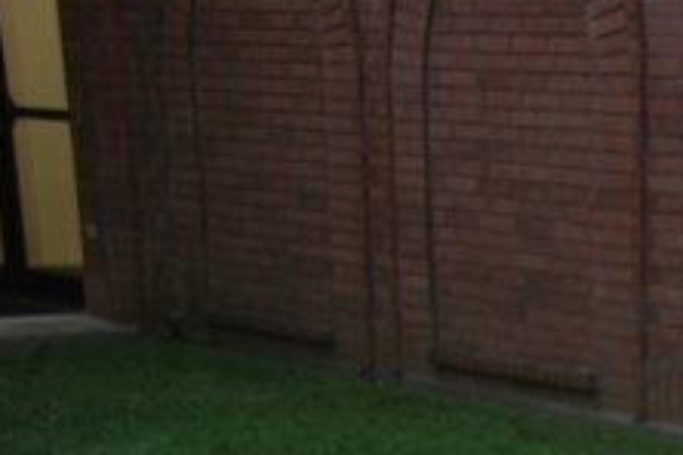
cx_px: 1144
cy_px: 781
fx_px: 2049
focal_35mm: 108
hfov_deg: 16.5
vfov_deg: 11.8
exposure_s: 1/60
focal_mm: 20
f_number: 3.8
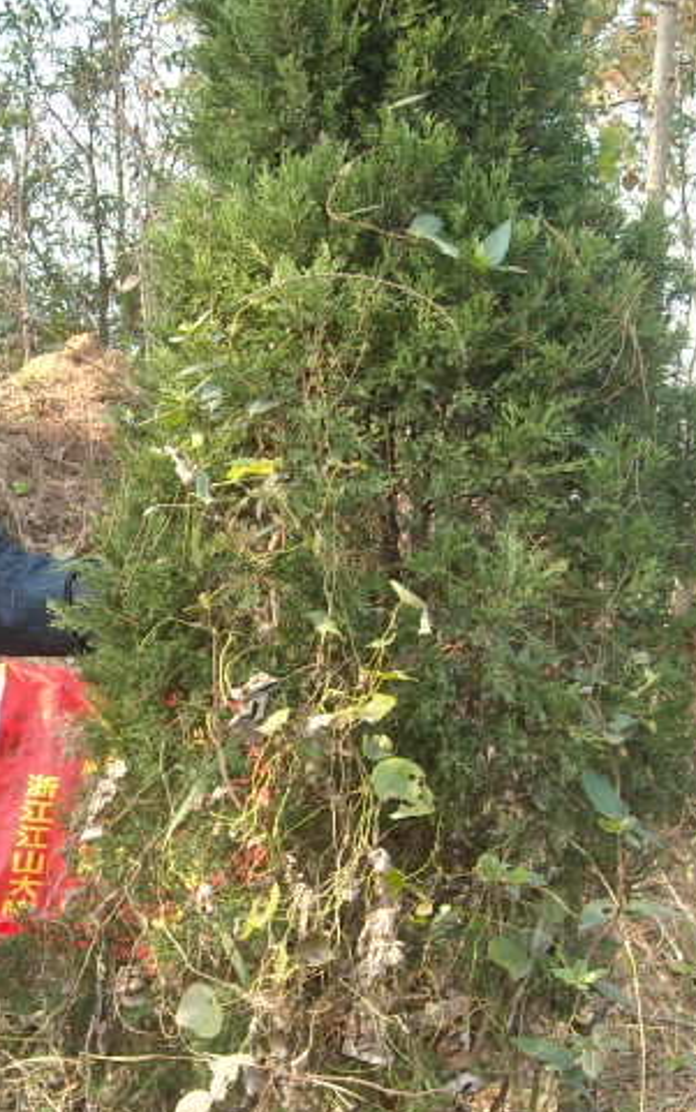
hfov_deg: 16.4
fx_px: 2395
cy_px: 719
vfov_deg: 26.0
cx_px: 102
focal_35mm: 79
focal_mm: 5.7
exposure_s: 1/109
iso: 64
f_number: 2.8
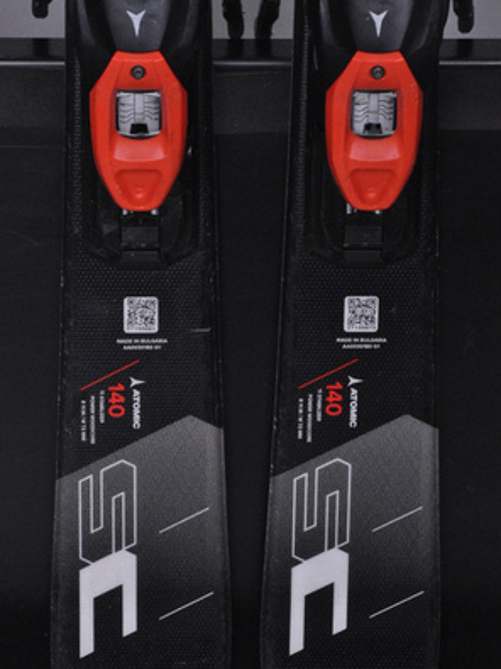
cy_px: 323
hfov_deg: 8.6
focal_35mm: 173
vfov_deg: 11.5
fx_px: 3332
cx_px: 251
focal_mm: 105
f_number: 9.5
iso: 3200
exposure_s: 1/125
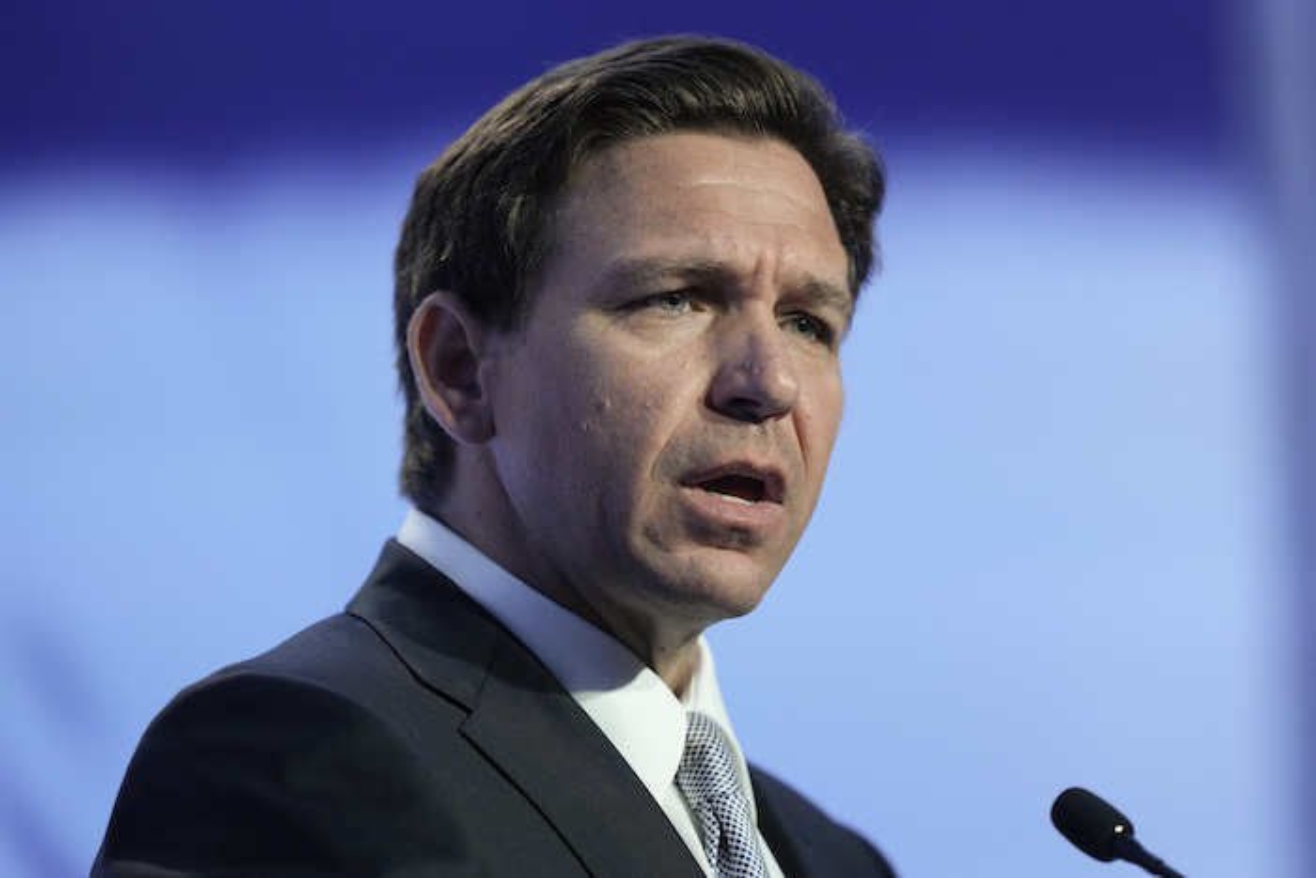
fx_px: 14624
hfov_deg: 5.2
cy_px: 439
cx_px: 658
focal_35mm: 400
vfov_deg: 3.4
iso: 2000
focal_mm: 400
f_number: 2.8
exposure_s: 1/640
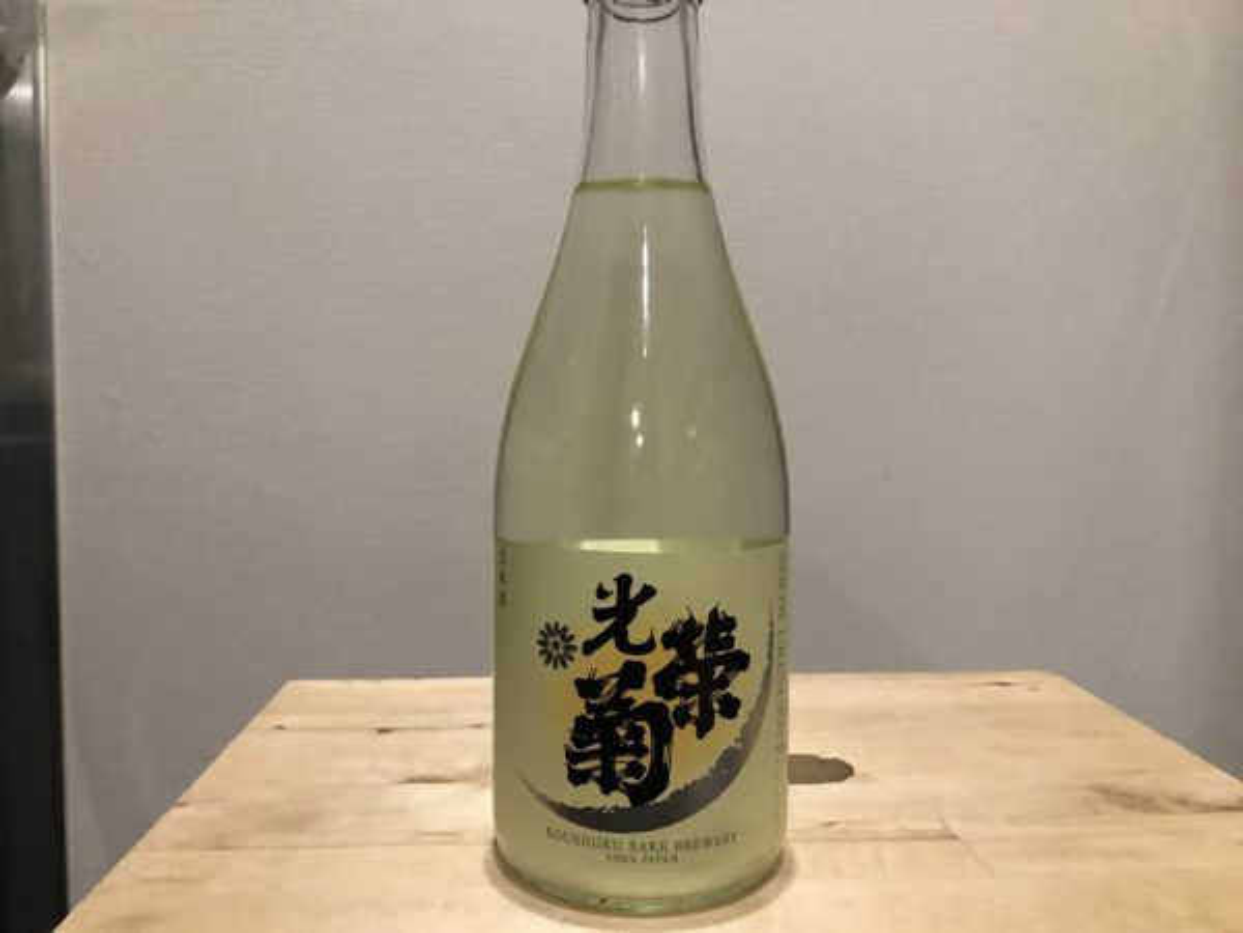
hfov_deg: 63.4
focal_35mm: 28
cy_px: 466
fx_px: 1005
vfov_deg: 49.7
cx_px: 622
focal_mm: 3.99
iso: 100
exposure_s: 1/11
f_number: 1.8
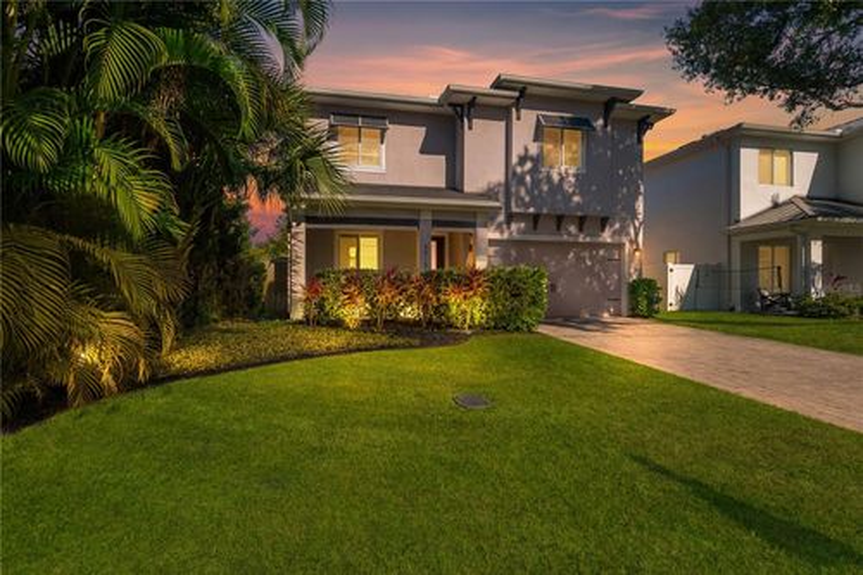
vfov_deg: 64.5
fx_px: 455
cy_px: 288
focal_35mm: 19
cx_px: 432
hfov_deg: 86.9
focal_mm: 19
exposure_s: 1/1000
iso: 400
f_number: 6.3
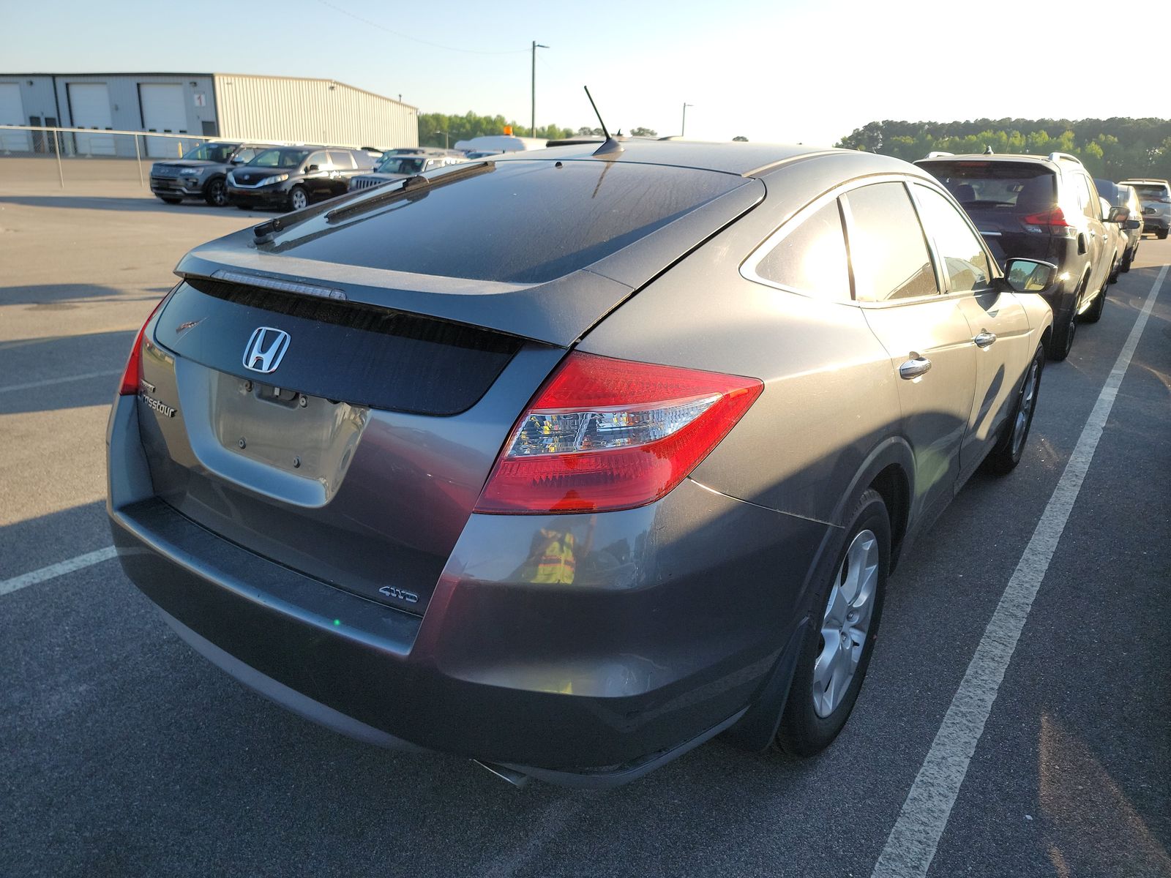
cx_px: 586
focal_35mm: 24
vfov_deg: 56.8
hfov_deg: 71.6
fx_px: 812
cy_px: 439
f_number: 1.8
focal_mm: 6.7
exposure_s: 1/347
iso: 50
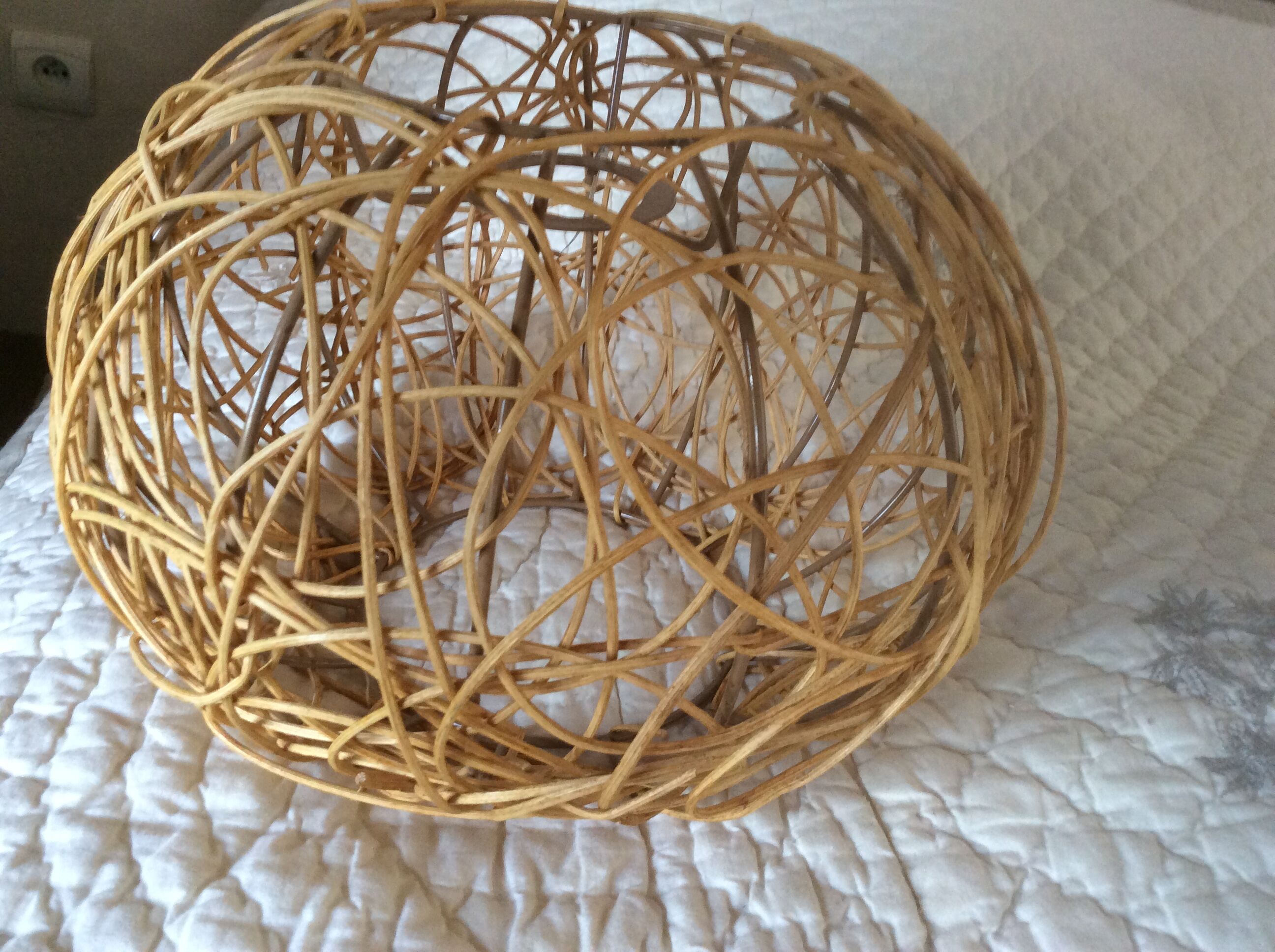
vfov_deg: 44.1
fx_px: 1177
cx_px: 638
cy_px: 476
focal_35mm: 32
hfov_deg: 56.9
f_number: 2.4
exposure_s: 1/25
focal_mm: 3.3
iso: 100
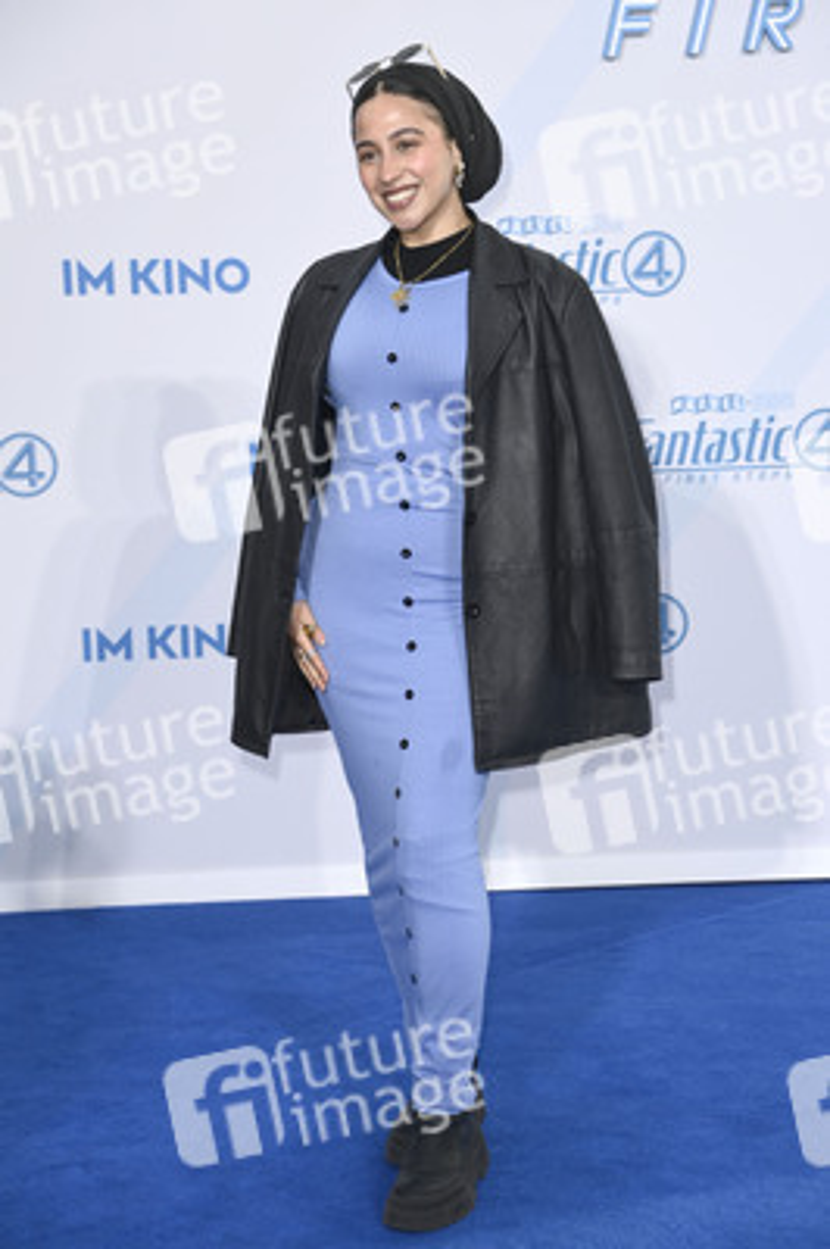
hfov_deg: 14.8
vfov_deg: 22.2
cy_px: 624
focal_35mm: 92
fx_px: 3187
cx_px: 415
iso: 400
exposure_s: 1/250
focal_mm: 92
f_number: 5.6
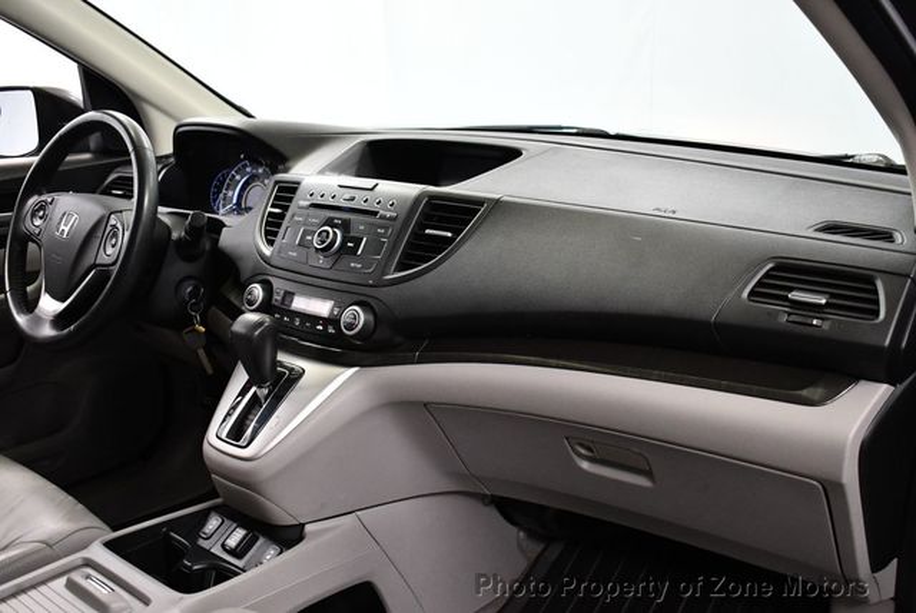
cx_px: 458
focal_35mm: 36
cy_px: 306
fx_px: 917
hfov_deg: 53.1
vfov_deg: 36.9
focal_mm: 18
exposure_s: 1/125
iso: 2200
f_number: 3.5
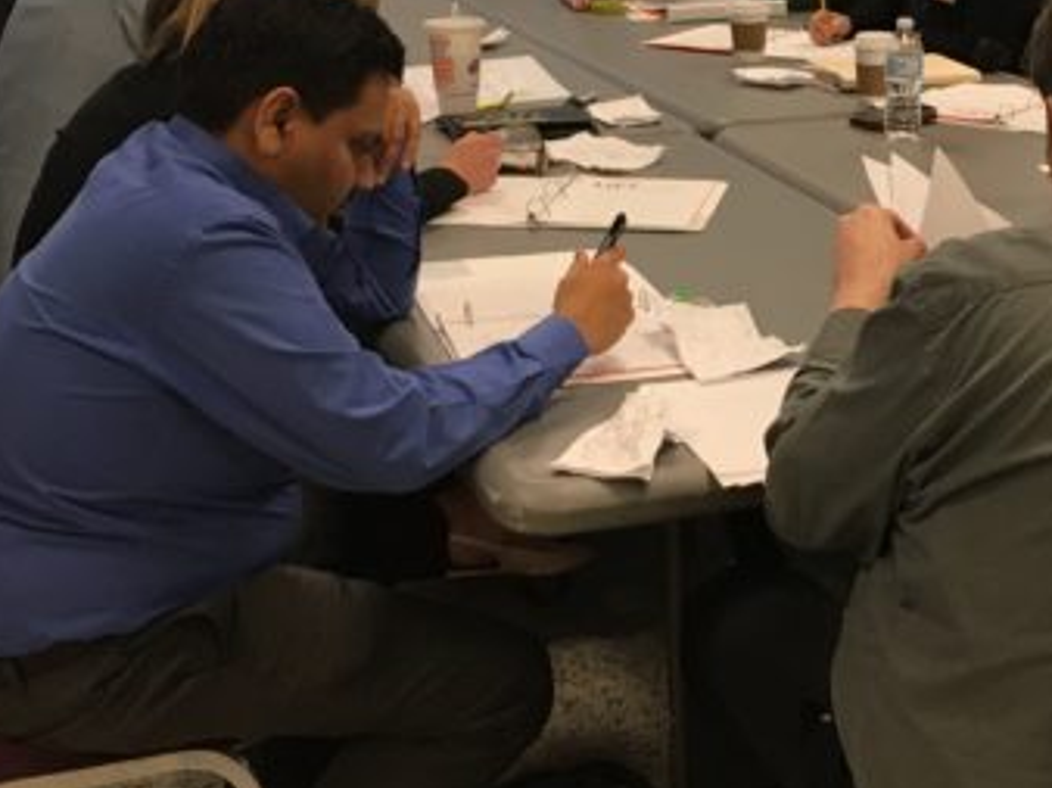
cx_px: 812
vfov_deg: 21.3
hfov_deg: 28.1
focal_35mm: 68
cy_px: 137
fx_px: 2065
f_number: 2.2
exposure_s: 1/30
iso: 40
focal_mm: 4.15
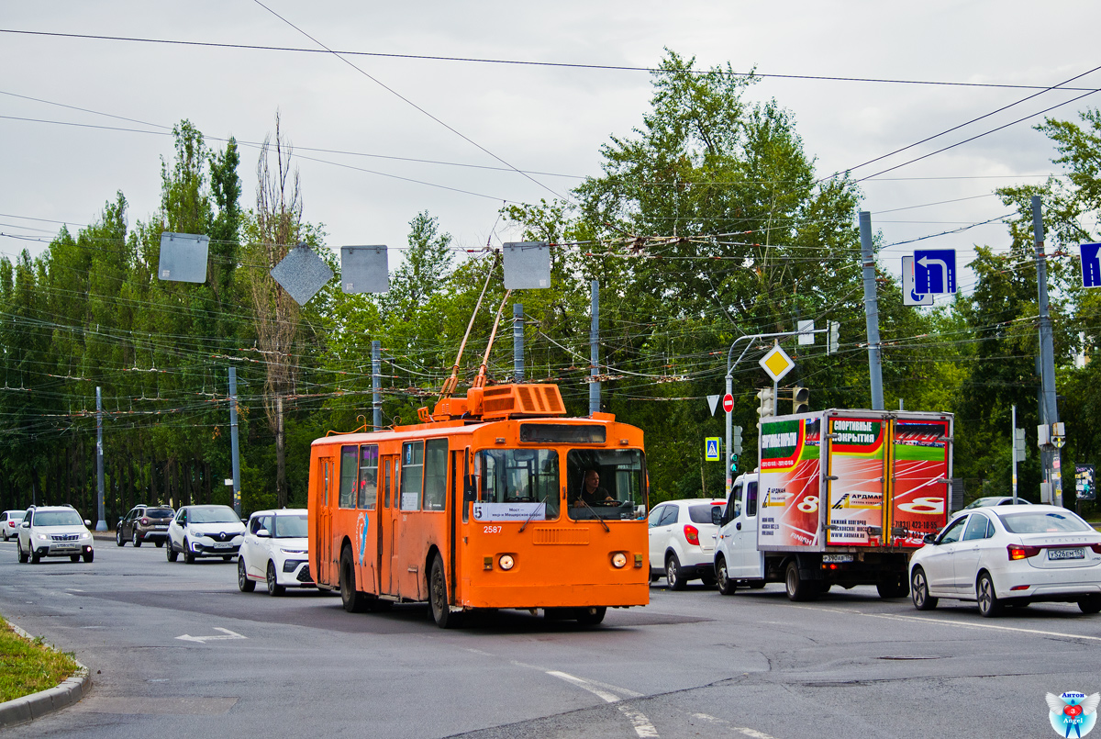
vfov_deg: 16.6
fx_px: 2528
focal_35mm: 82
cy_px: 370
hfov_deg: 24.6
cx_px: 550
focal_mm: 55
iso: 200
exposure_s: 1/800
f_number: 4.5
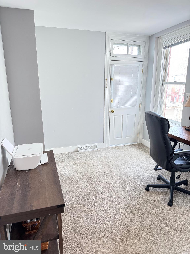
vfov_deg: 71.6
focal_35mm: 24
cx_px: 95
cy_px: 127
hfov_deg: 56.8
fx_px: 176
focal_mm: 6.76
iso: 200
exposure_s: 1/120
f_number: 1.78
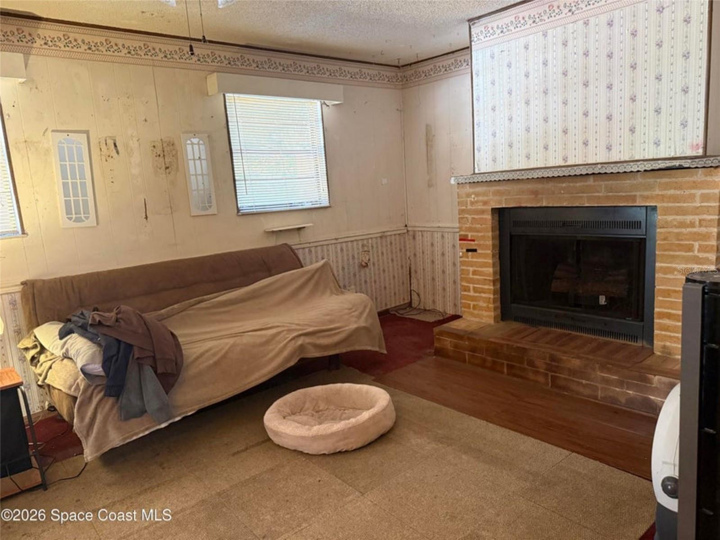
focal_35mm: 24
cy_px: 270
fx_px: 499
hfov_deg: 71.6
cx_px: 360
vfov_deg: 56.8
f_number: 1.78
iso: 640
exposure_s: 1/40
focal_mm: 6.76
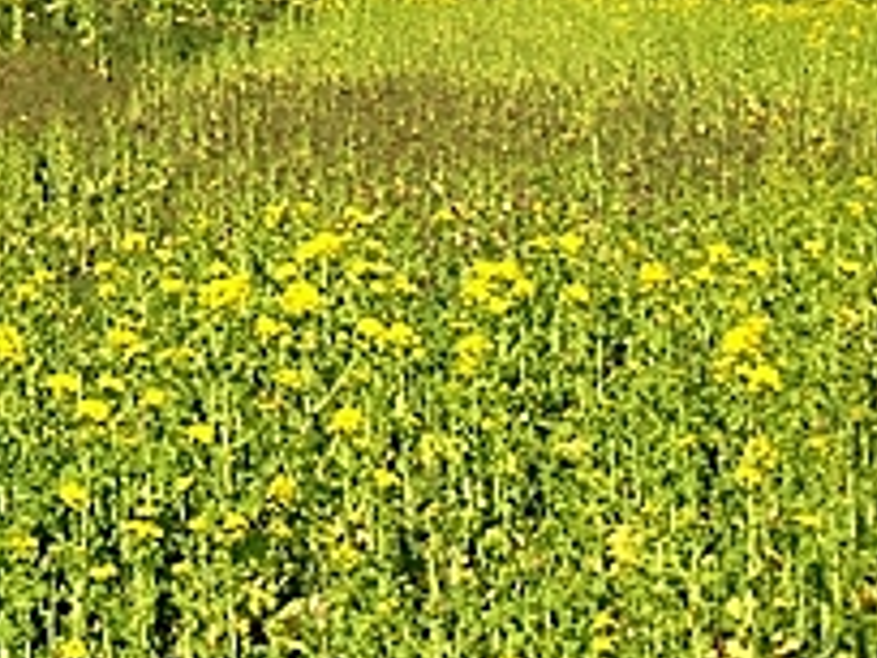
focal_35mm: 110
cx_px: -353
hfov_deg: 16.6
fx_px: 2787
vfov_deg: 13.1
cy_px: -116
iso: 64
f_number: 2.4
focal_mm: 4.28
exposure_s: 1/1972
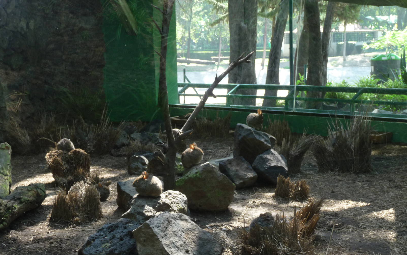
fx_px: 732
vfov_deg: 19.7
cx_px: 203
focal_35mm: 66
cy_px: 147
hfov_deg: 31.1
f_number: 4.5
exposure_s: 1/30
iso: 125
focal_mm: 10.5
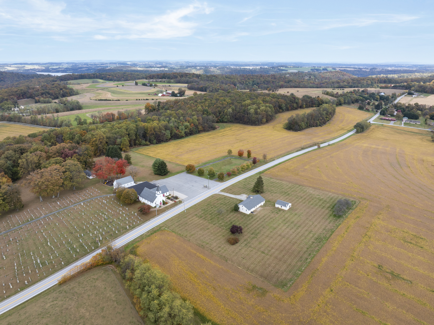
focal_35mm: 24
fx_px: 301
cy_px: 162
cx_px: 217
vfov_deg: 56.8
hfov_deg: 71.6
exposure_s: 1/100
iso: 100
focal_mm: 12.29
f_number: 7.1
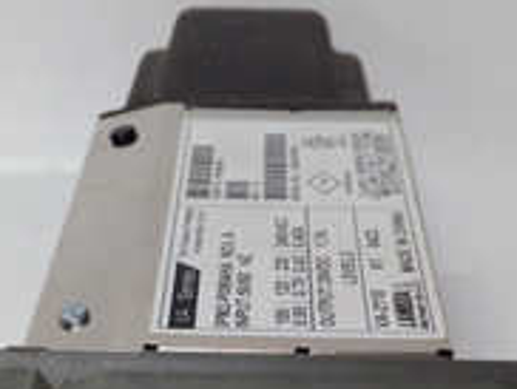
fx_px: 1107
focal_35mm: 74
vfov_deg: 19.2
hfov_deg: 26.3
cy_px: 416
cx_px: 250
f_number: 2
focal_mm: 3.79
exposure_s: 1/33
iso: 177
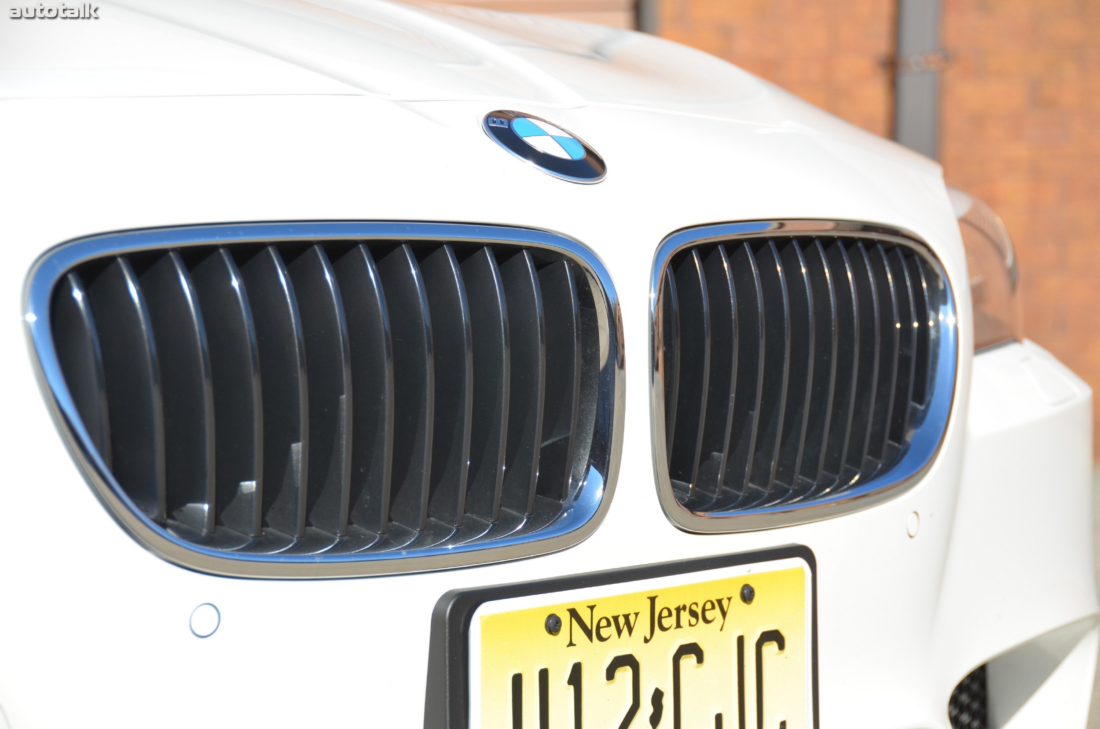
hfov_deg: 22.0
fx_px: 2836
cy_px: 364
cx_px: 550
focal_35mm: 93
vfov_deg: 14.6
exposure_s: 1/1250
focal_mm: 62
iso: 400
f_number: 5
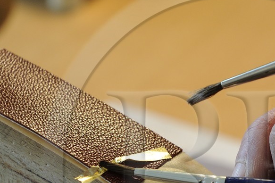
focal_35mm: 192
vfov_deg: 7.1
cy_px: 169
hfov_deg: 10.7
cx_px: 236
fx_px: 1466
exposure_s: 1/60
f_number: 7.1
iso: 800
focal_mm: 70
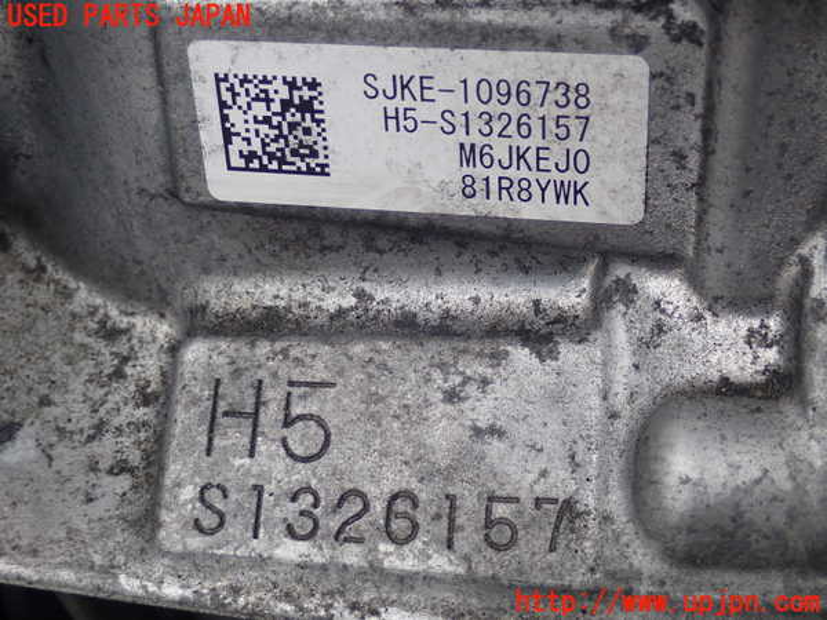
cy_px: 310
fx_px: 1457
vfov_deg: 24.0
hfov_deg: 31.7
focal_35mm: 61
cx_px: 414
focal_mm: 11.01
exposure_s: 1/250
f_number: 3.6
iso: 200
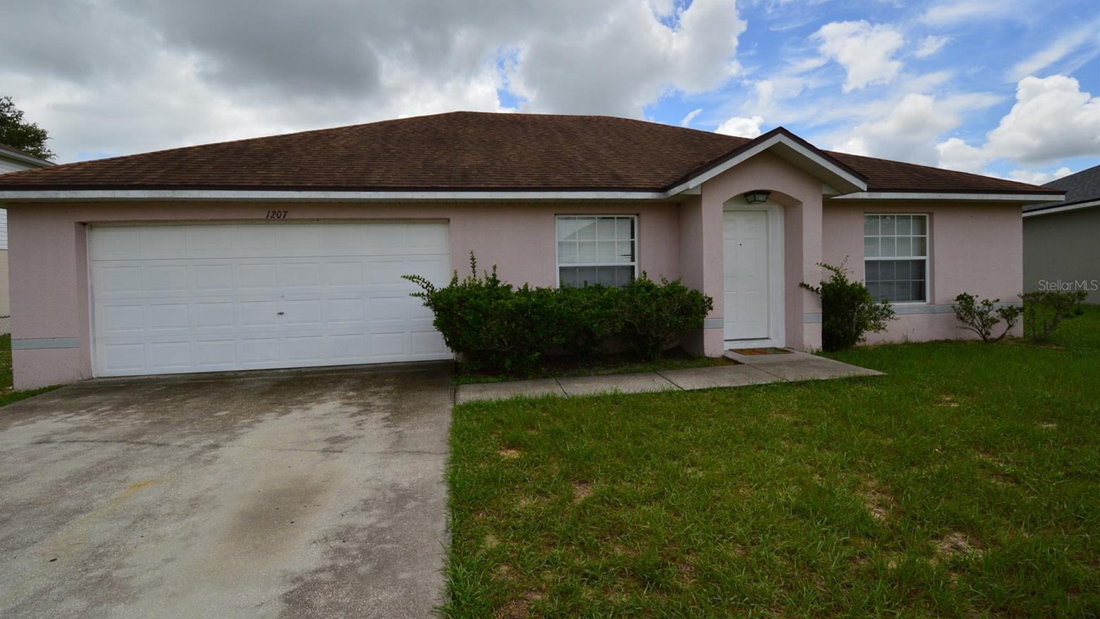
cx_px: 540
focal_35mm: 16
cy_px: 285
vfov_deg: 67.0
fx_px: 467
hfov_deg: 99.4
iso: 280
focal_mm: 10
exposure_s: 1/500
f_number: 11
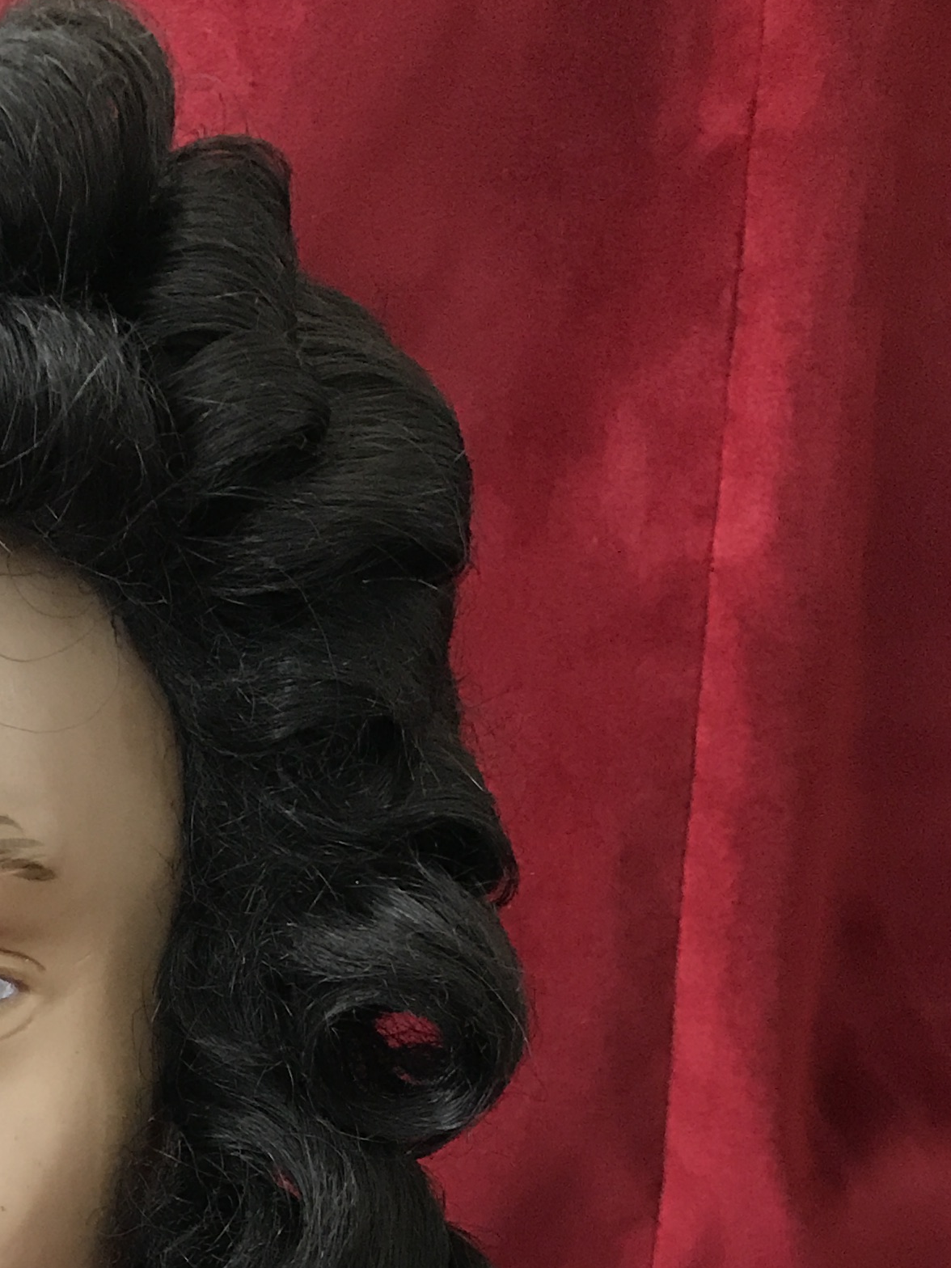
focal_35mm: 72
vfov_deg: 24.8
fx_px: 2637
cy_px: 1454
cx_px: -226
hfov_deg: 19.2
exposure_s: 1/17
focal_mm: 3.99
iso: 64
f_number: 1.8
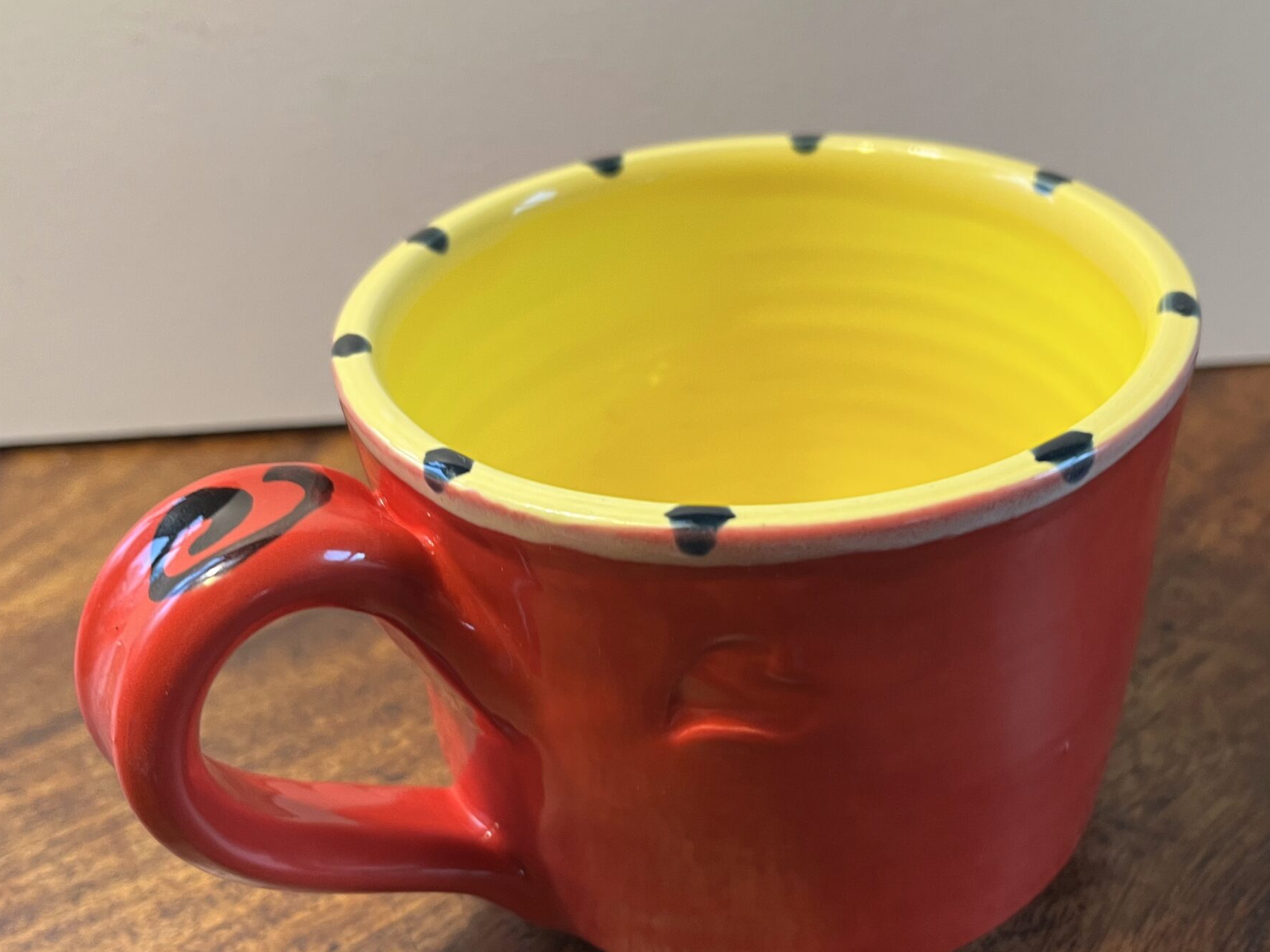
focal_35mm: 38
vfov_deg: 37.7
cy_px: 517
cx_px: 715
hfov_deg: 48.9
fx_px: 1394
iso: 100
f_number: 1.6
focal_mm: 5.1
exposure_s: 1/60
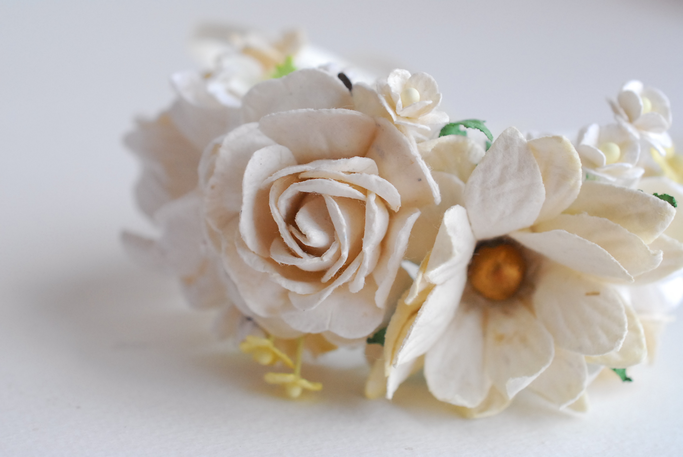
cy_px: 228
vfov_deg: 22.7
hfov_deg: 33.4
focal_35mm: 60
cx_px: 342
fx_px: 1140
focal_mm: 40
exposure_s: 1/125
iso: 800
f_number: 5.6
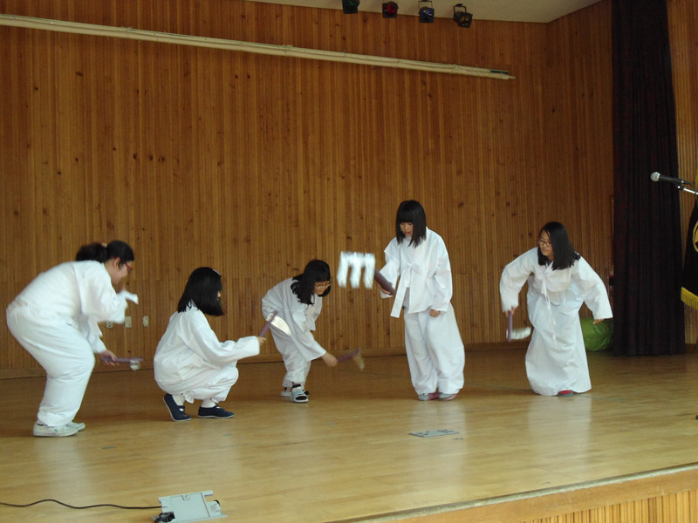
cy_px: 262
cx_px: 349
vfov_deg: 32.9
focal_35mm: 44
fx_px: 887
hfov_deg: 42.9
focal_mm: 7.9
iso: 400
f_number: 3.5
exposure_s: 1/50
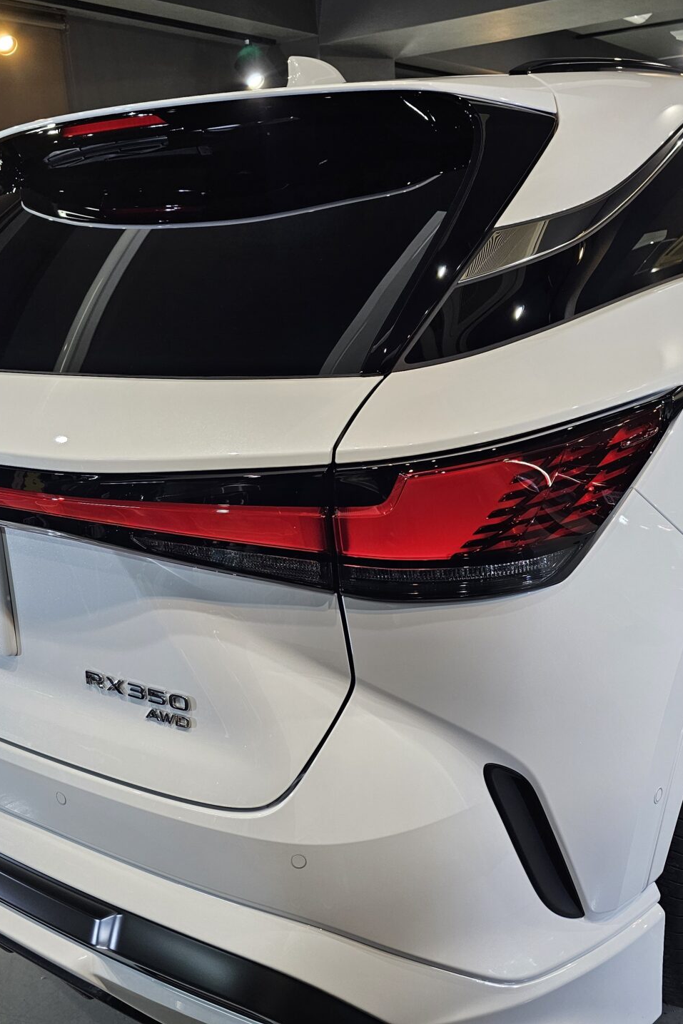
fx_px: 910
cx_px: 345
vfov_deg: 58.7
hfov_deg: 41.1
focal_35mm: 32
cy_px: 511
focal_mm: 6.3
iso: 125
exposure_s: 1/101
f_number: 1.7
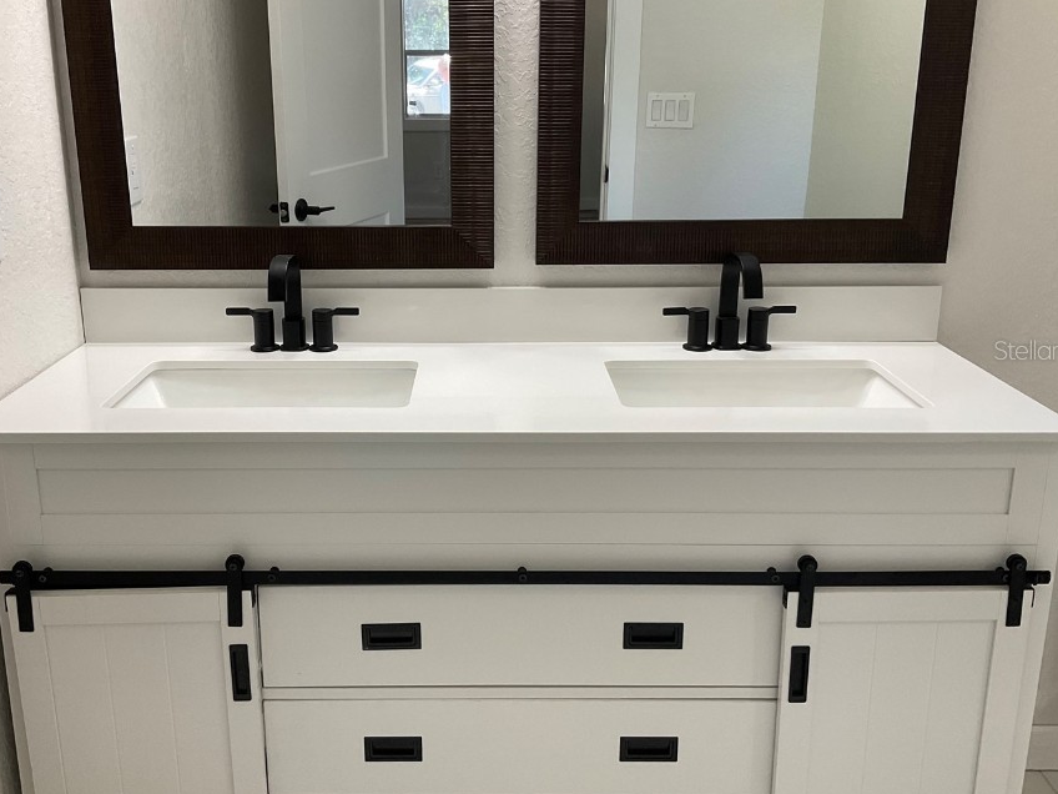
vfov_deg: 40.6
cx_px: 473
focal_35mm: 35
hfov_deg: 52.5
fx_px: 1070
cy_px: 350
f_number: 1.8
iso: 50
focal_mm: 3
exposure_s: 1/120
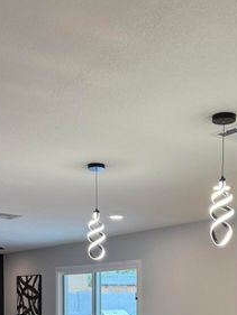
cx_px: 120
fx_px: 520
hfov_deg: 25.7
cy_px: 328
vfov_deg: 30.9
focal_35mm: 57
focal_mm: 6.76
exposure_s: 1/148
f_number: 1.78
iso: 200
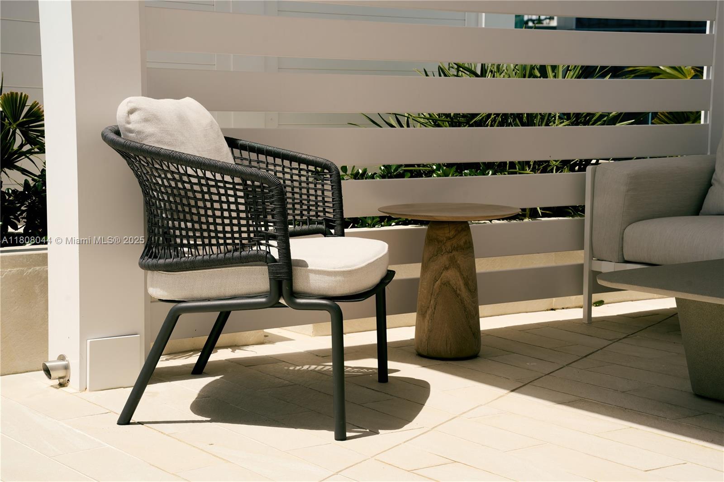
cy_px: 241
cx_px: 362
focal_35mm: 65
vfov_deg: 20.9
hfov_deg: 31.0
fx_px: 1307
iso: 125
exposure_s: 1/500
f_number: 10
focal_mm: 65
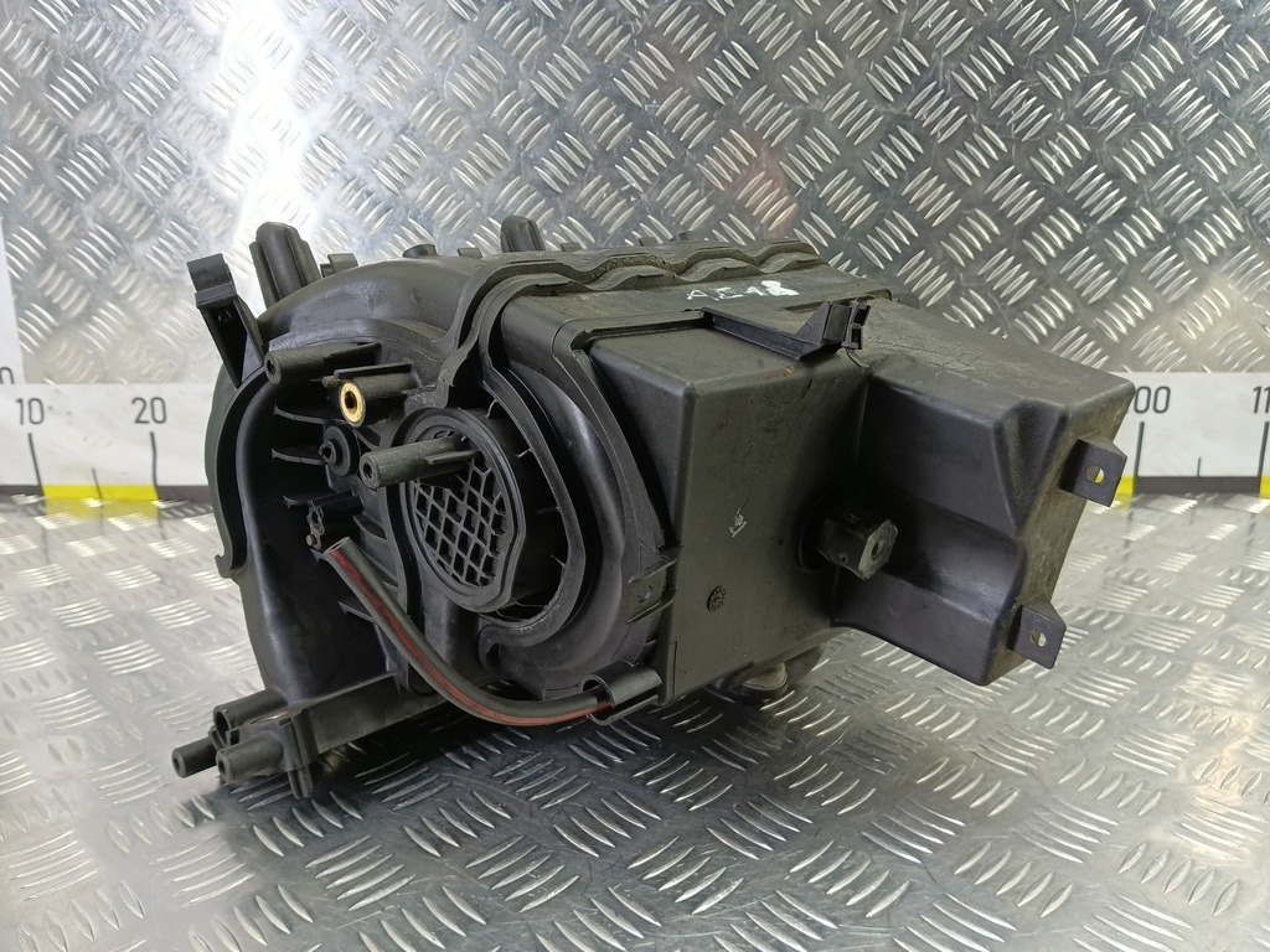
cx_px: 635
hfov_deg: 73.9
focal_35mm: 23
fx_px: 844
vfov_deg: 58.9
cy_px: 476
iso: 189
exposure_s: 1/33.3
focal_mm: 4.11
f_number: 1.6
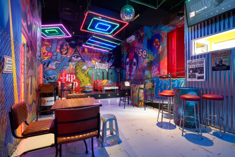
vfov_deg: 73.8
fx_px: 104
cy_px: 78
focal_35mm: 16
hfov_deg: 96.7
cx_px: 118
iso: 200
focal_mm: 16
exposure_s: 1
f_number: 8
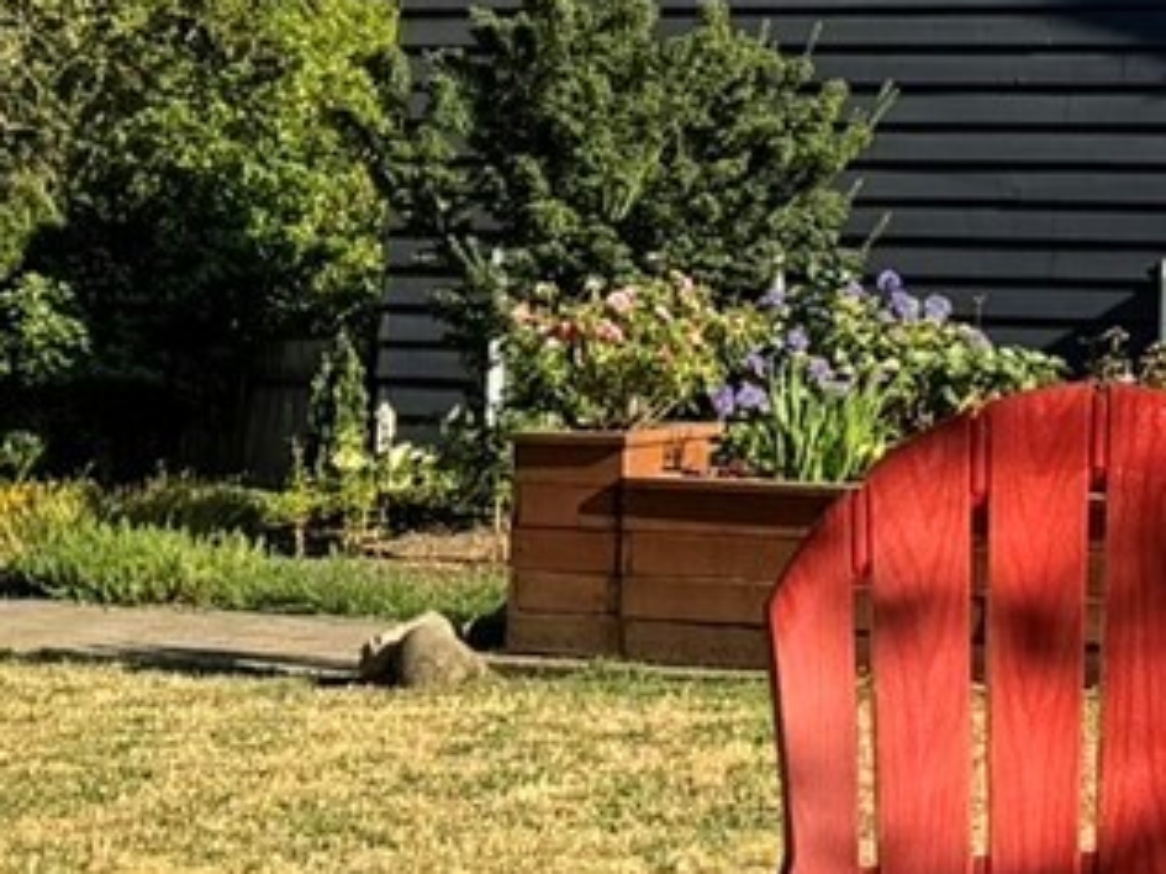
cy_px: -189
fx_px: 4108
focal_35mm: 122
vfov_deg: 11.9
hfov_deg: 15.2
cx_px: 1644
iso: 80
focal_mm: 6.76
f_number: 1.78
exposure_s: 1/1678
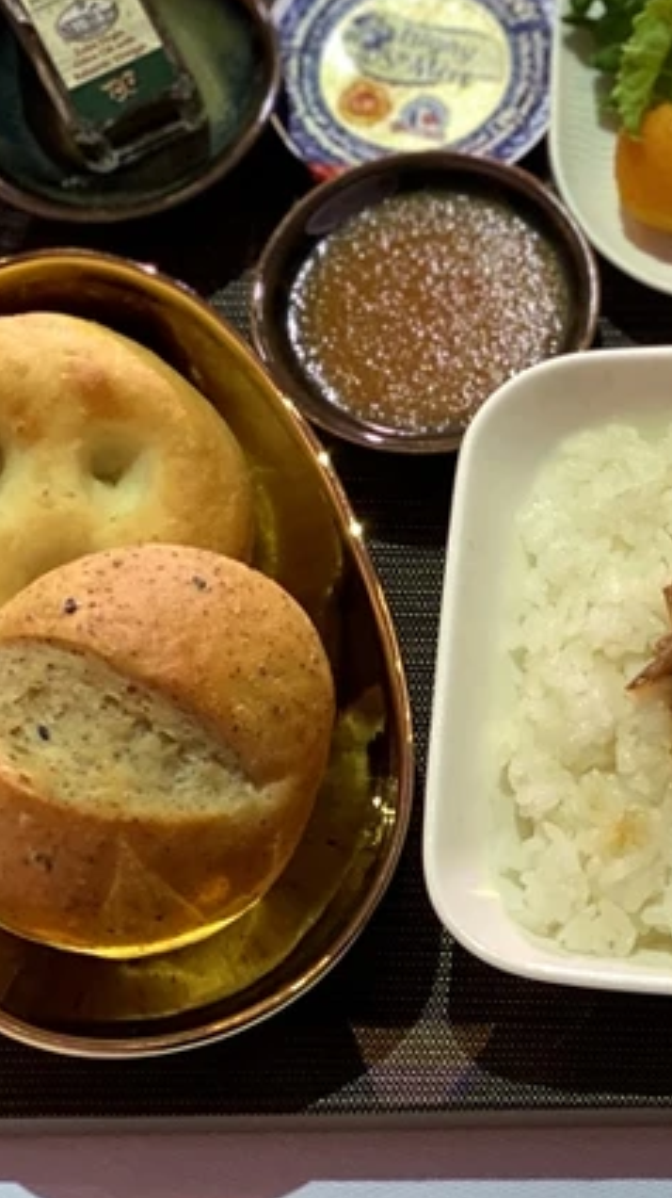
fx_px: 3395
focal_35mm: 107
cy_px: 472
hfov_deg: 10.9
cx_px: 963
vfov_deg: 20.0
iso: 160
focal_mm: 6
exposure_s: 1/40
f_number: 2
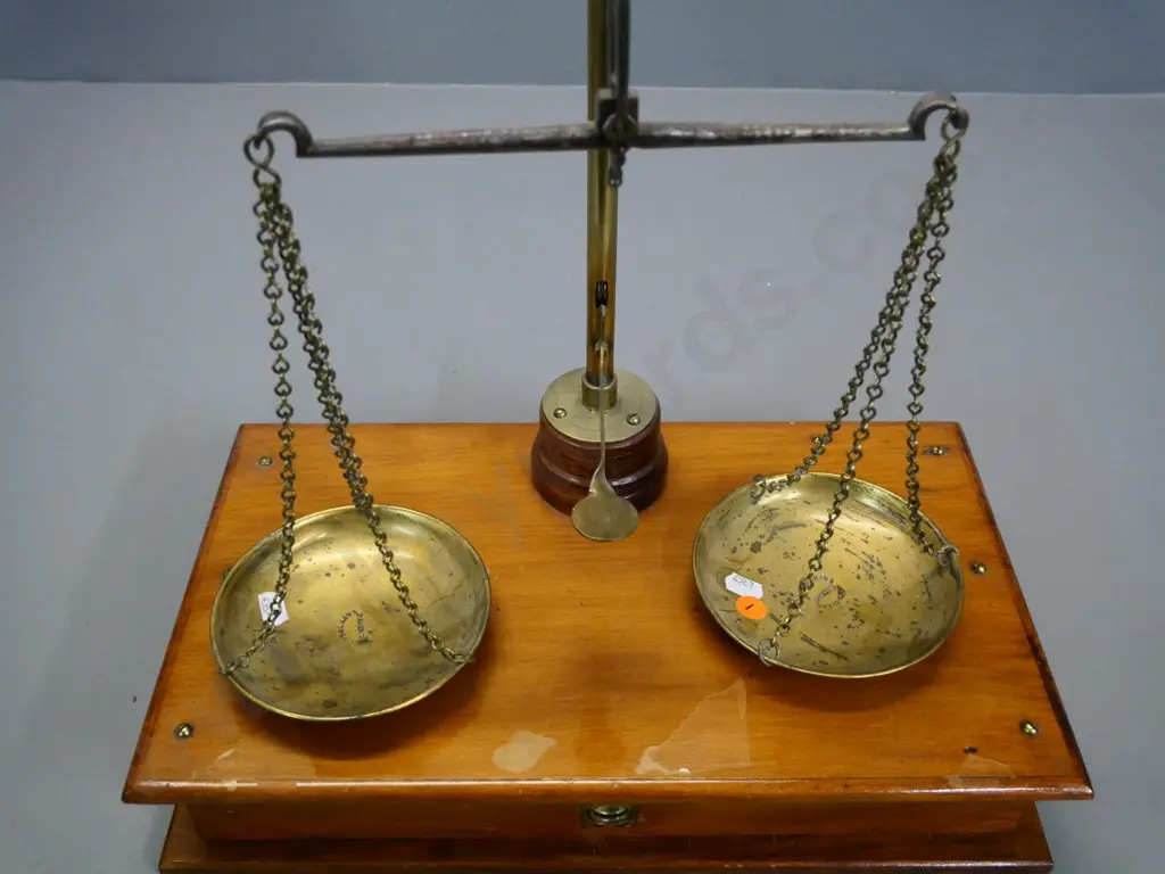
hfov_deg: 54.0
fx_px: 1144
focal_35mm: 34
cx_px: 582
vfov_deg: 41.8
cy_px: 437
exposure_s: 1/160
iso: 3200
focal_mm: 17
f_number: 5
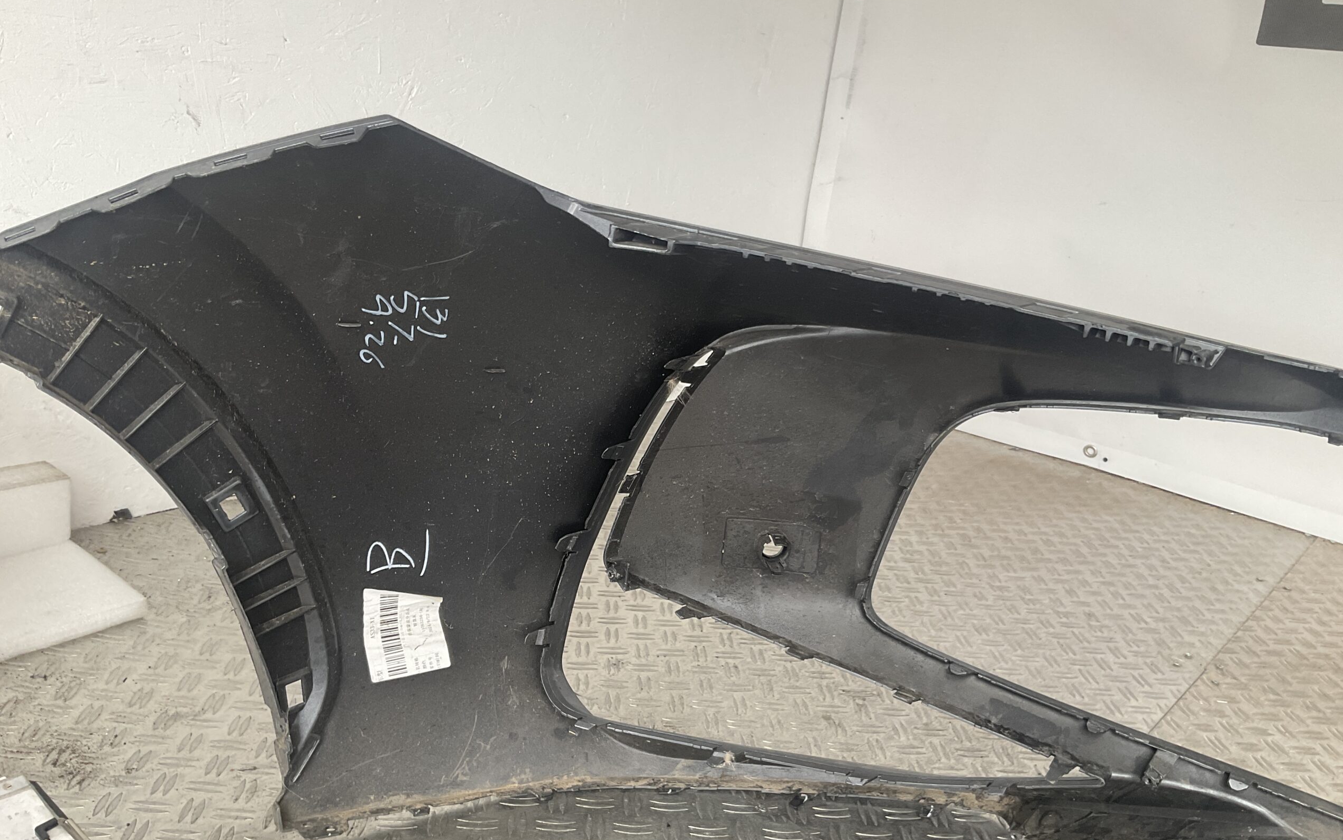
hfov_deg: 61.2
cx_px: 677
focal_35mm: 31
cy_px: 432
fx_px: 1135
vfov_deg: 40.6
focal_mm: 3
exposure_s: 1/120
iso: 40
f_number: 1.8
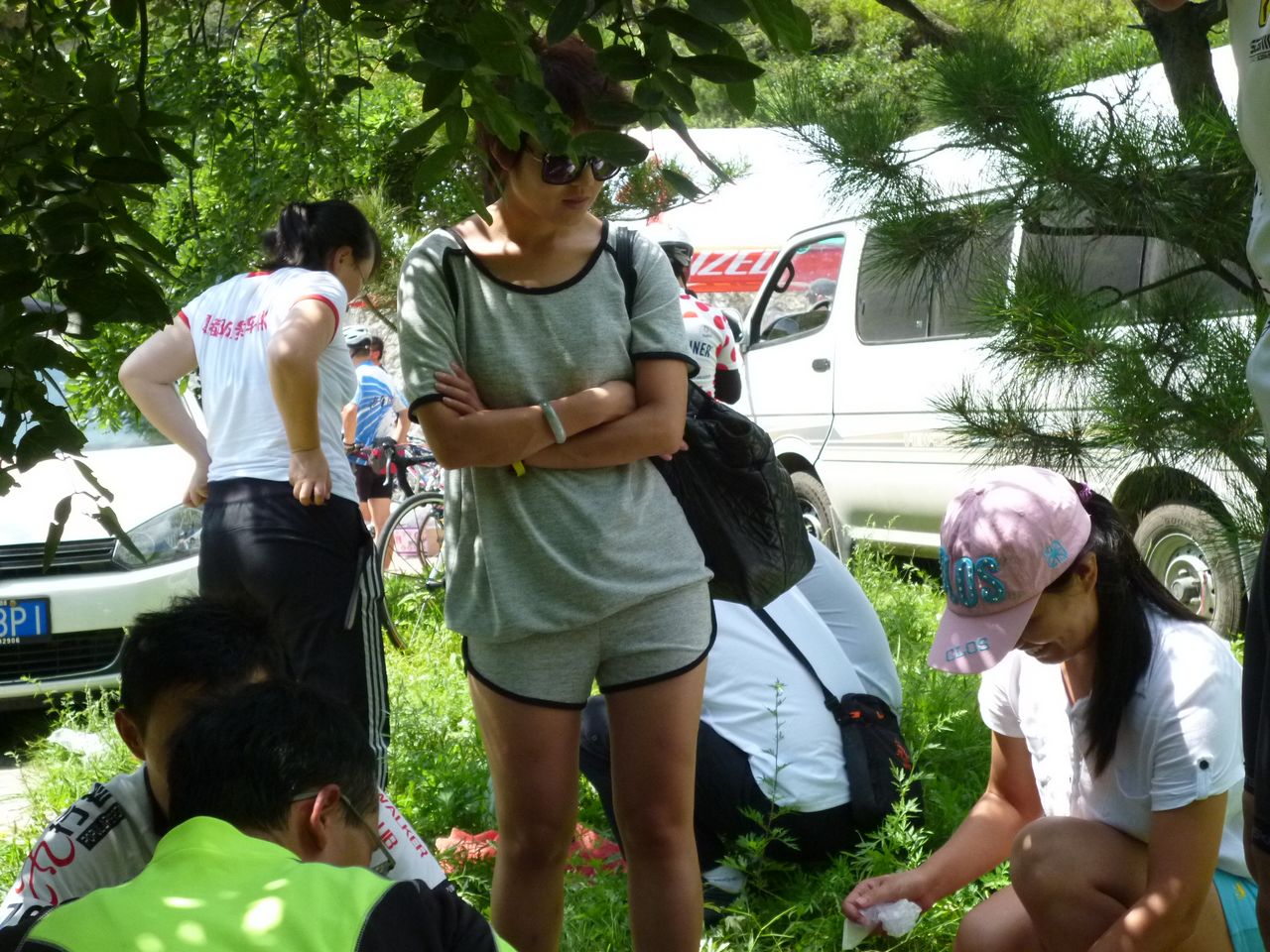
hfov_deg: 34.3
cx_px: 635
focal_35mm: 56
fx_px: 2055
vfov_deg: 26.1
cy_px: 476
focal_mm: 10
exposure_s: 1/500
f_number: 4.4
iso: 400
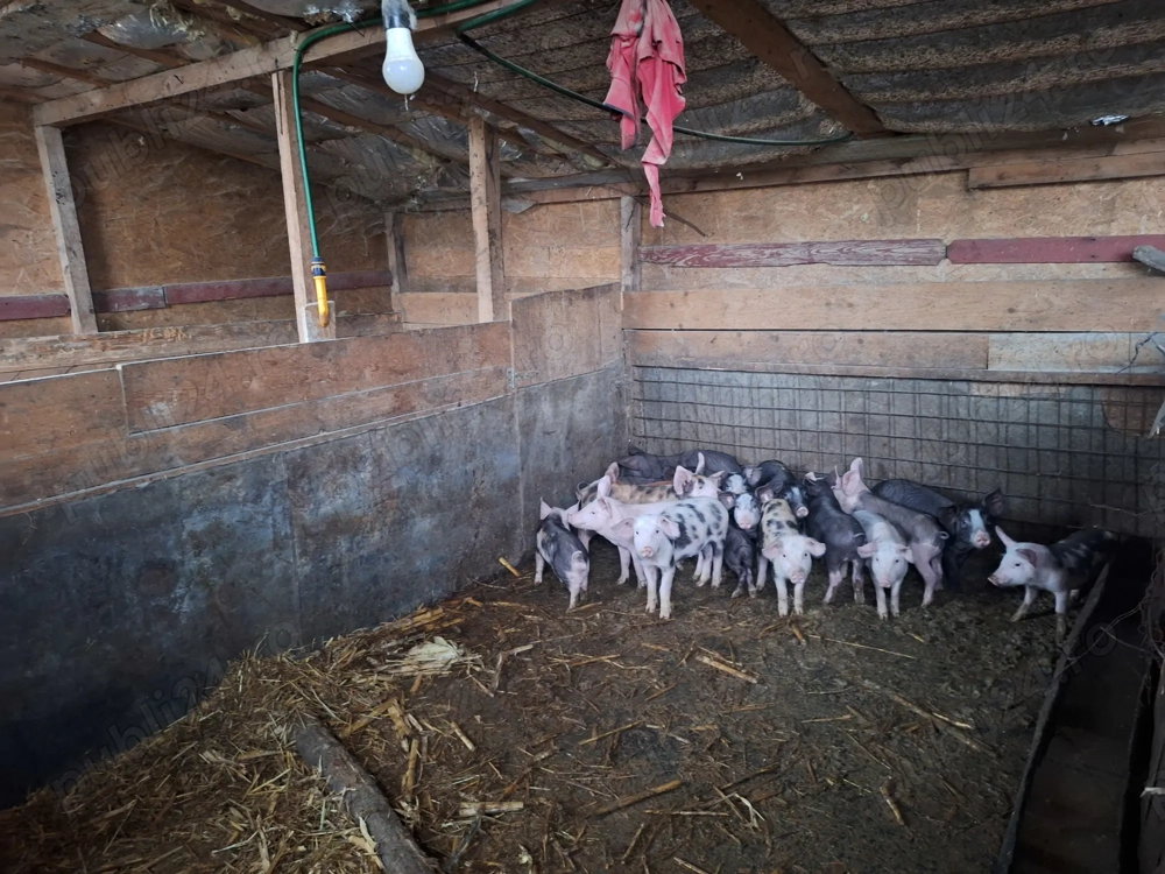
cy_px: 437
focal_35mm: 23
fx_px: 774
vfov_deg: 58.9
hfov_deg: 73.9
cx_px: 582
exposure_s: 1/20
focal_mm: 5.54
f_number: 1.8
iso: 800
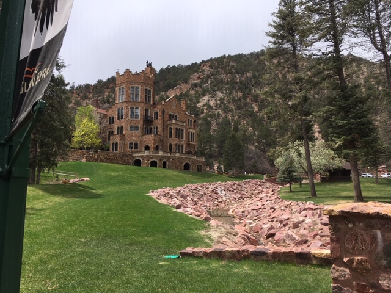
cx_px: 196
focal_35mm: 29
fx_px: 328
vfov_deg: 48.2
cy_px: 146
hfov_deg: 61.7
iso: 25
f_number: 2.2
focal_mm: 4.15
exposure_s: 1/1166
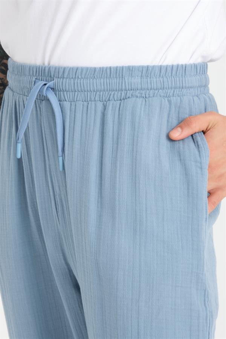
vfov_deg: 17.1
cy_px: 170
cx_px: 113
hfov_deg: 11.4
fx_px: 1130
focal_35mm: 120
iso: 160
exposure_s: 1/125
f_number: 11
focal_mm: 80
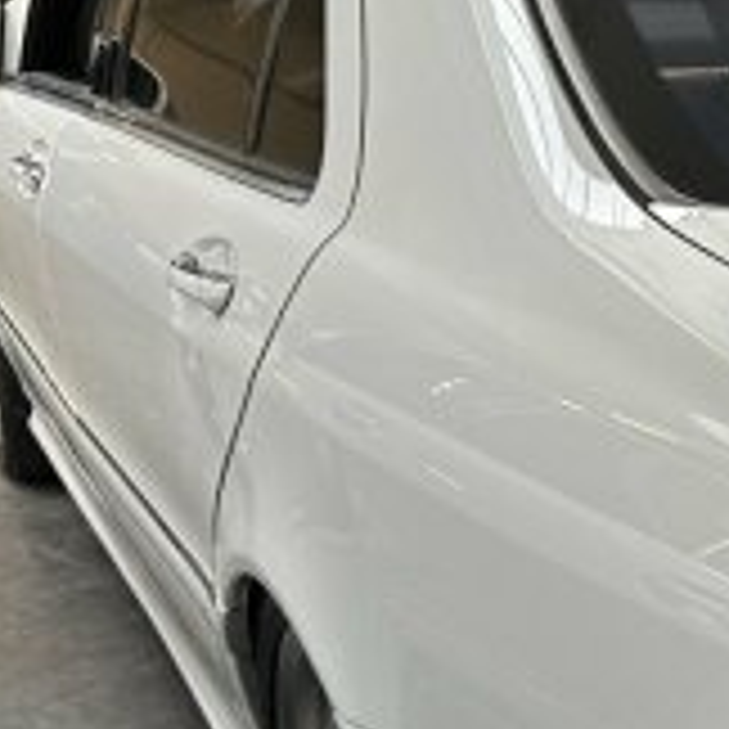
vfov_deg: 20.1
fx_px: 2001
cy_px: 706
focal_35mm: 84
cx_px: 1210
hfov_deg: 17.6
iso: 160
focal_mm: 6.86
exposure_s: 1/50
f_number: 1.78
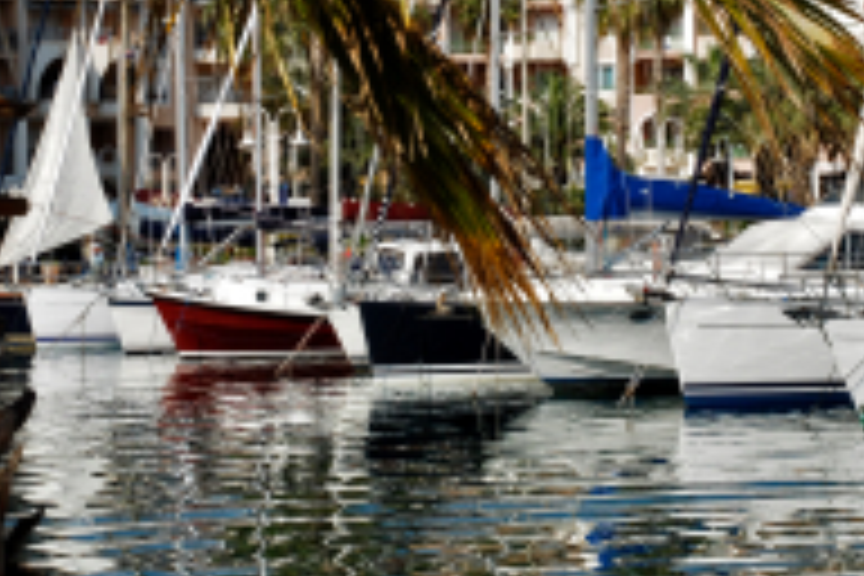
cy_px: 133
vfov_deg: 11.8
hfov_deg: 17.6
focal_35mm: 116
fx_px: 2786
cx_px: 446
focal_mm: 35
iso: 100
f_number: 11
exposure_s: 1/160
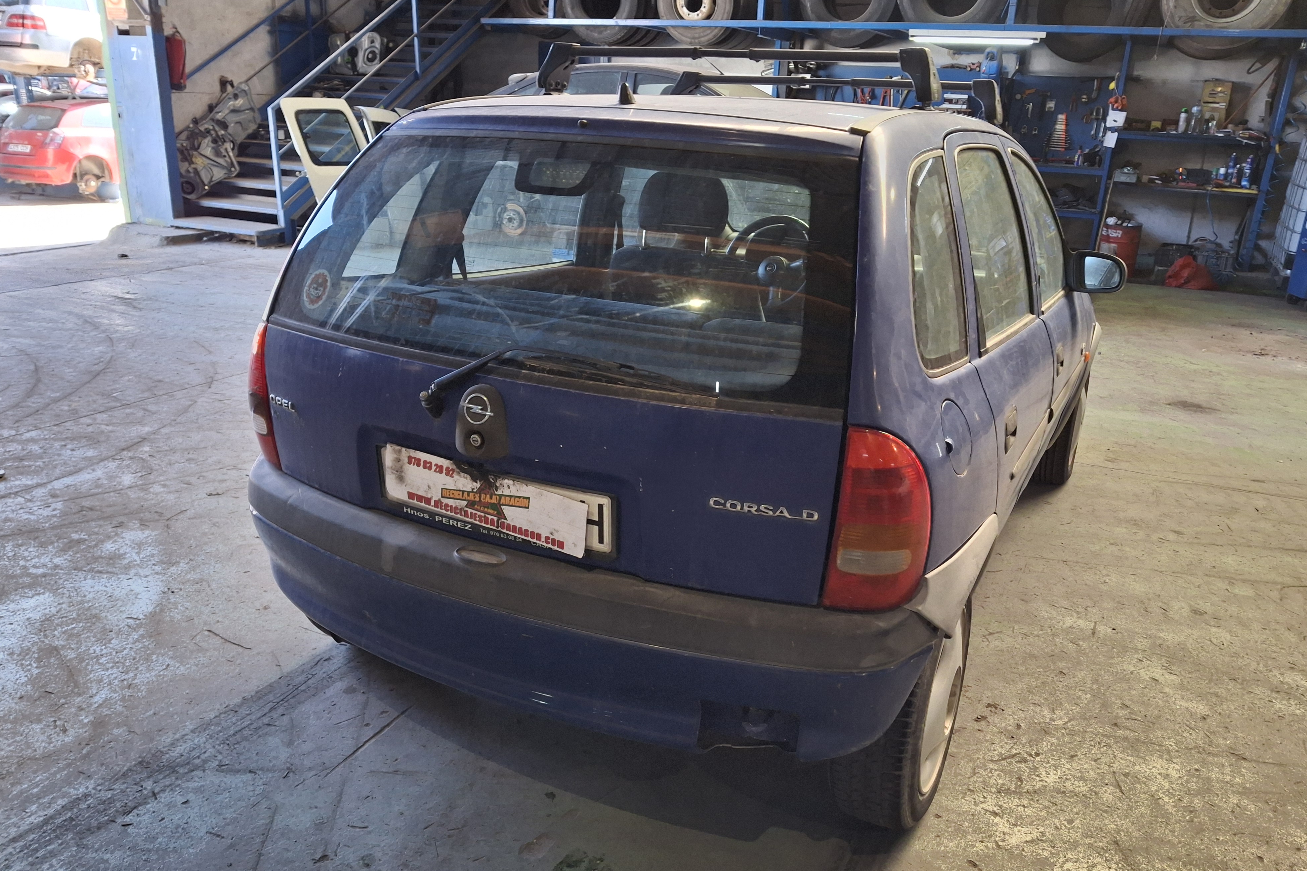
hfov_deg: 67.4
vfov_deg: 47.9
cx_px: 675
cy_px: 470
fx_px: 980
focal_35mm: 27
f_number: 1.8
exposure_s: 1/100
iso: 200
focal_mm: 4.69
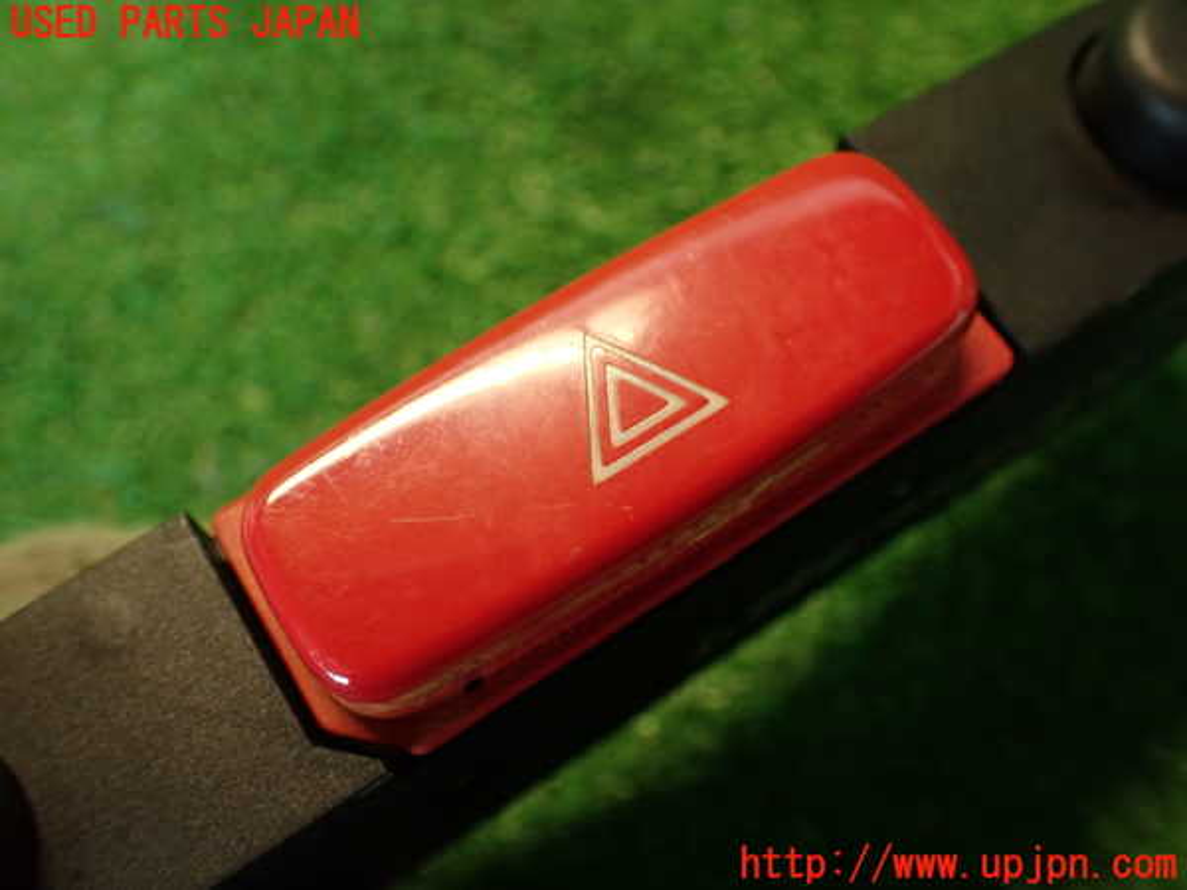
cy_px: 445
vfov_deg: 44.2
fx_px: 1097
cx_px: 594
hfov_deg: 56.8
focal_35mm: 32
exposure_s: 1/30
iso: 250
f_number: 2.4
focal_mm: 5.79
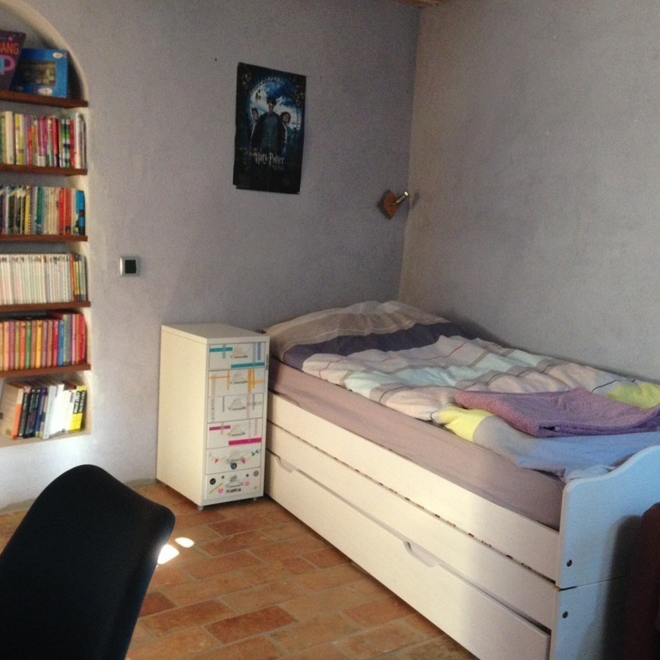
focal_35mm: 41
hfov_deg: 40.9
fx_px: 884
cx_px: 318
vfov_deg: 40.9
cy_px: 335
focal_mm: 4.12
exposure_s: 1/20
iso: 320
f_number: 2.4
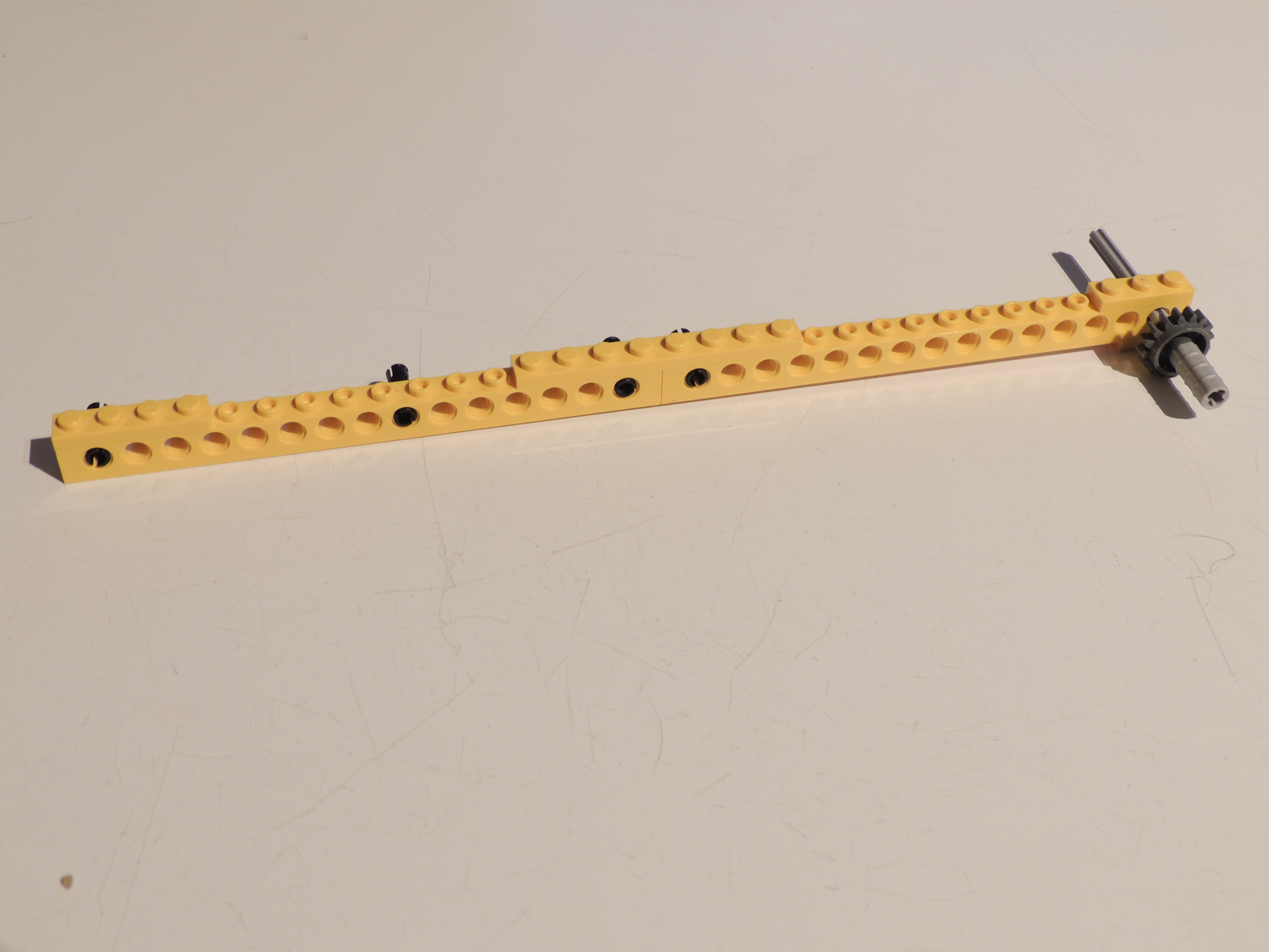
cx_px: 634
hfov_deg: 43.9
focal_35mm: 43
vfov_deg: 33.6
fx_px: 1576
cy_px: 476
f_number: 3.8
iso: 100
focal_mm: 7.6
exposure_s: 1/2.5
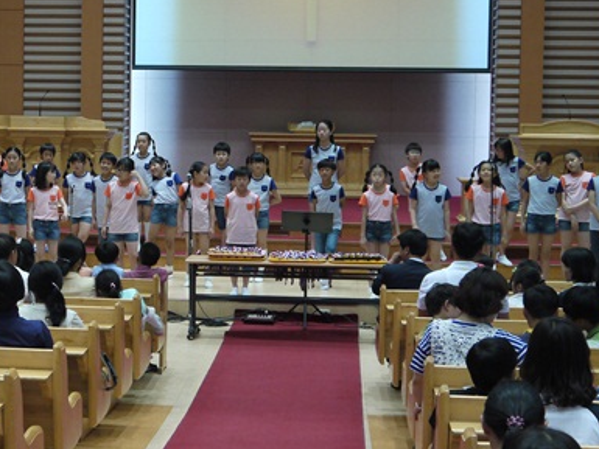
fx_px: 1385
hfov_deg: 24.1
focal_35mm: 80
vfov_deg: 18.4
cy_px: 162
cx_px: 135
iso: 400
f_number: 4.4
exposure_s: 1/50
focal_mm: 22
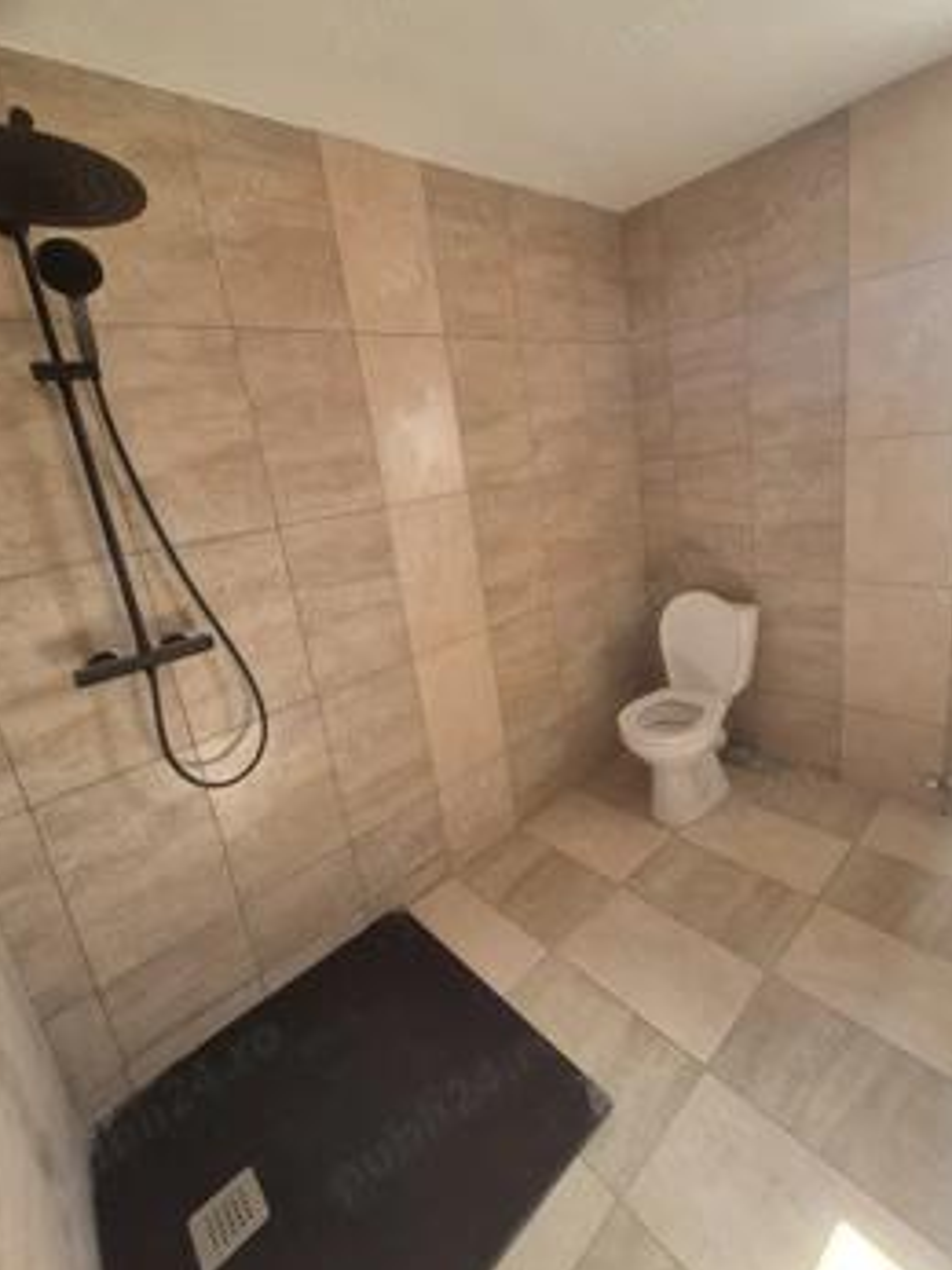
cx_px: 520
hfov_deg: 81.5
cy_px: 582
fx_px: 550
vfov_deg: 98.0
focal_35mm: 15
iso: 50
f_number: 2.2
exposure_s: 1/50
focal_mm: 1.74
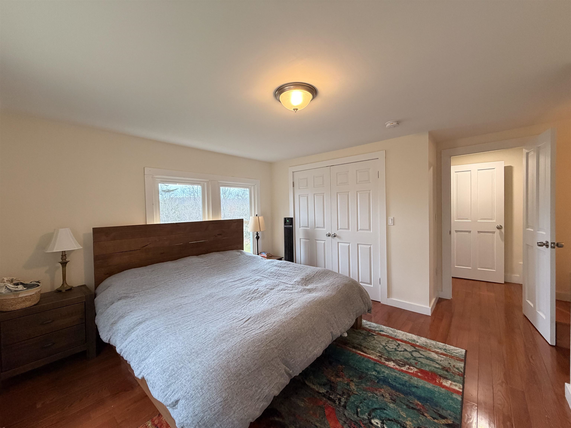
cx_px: 286
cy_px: 214
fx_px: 231
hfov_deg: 102.1
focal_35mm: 14
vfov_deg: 85.7
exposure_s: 1/60
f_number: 2.2
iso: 250
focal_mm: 2.22
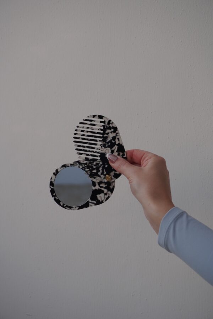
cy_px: 160
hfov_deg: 21.6
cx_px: 106
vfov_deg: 31.9
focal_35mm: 63
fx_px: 559
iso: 250
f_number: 5.6
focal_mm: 42
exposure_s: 1/160
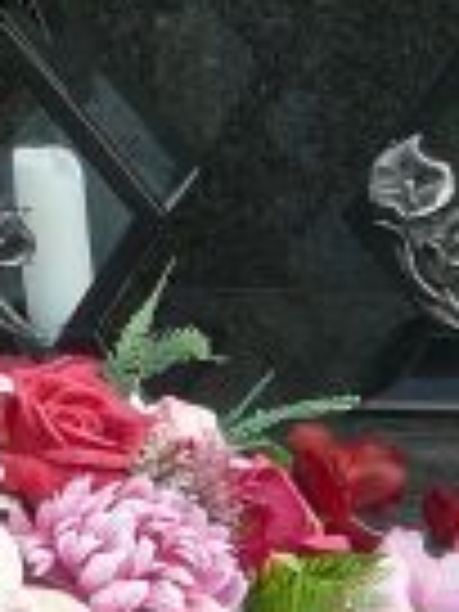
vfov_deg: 11.9
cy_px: 450
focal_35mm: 165
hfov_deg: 9.0
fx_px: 2917
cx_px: 216
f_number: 2.8
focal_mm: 5.2
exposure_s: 1/400
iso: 80
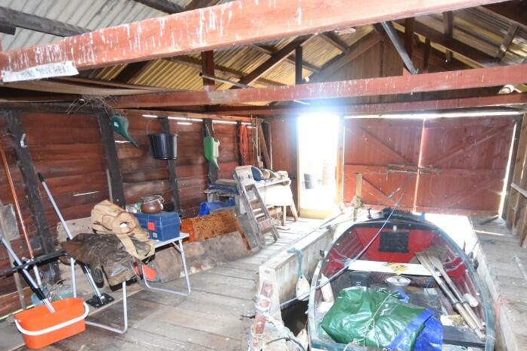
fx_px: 322
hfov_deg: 78.3
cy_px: 254
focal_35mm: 22
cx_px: 295
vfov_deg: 55.0
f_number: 4
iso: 560
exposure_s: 1/60
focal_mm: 10
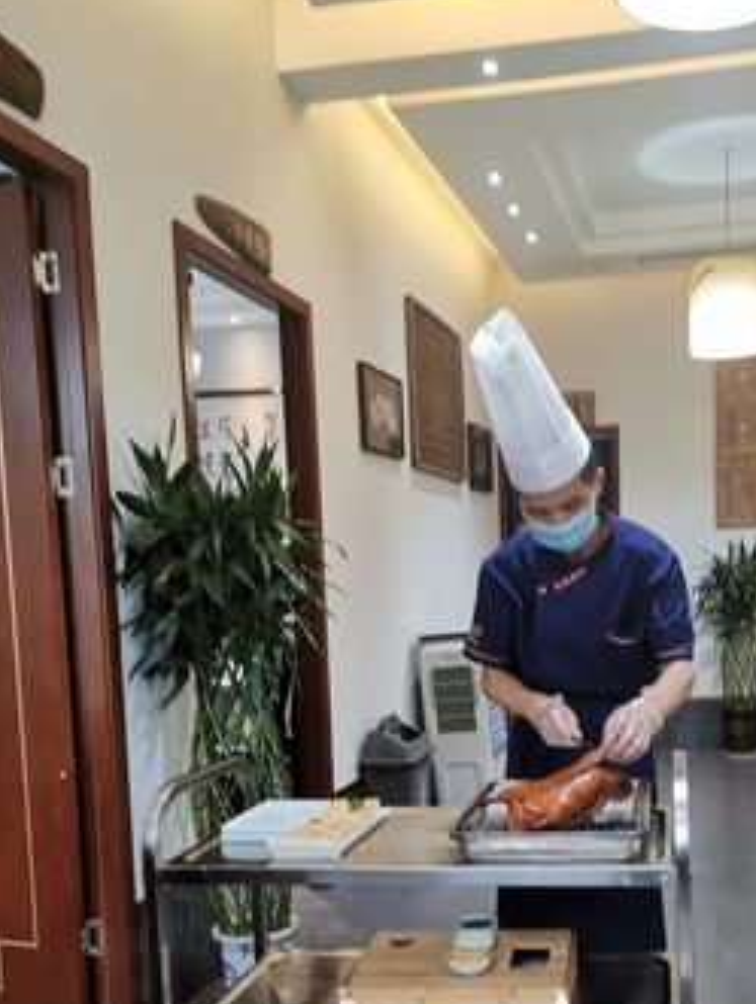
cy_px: 689
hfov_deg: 37.3
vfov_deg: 47.9
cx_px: 519
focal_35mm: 38
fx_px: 1104
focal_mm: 5.58
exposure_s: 1/50
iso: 320
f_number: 1.8
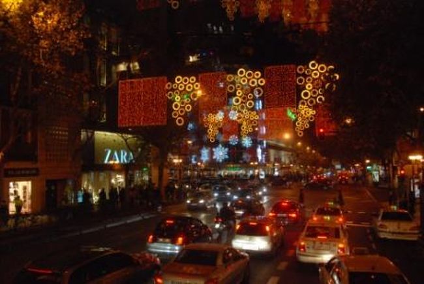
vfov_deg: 43.7
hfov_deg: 61.9
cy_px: 142
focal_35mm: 30
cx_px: 212
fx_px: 354
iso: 1400
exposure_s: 1/80
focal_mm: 20
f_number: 4
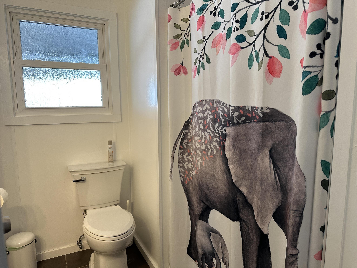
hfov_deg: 71.6
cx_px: 178
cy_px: 134
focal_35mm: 24
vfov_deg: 56.8
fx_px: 248
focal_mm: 6.86
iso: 160
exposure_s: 1/120
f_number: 1.78
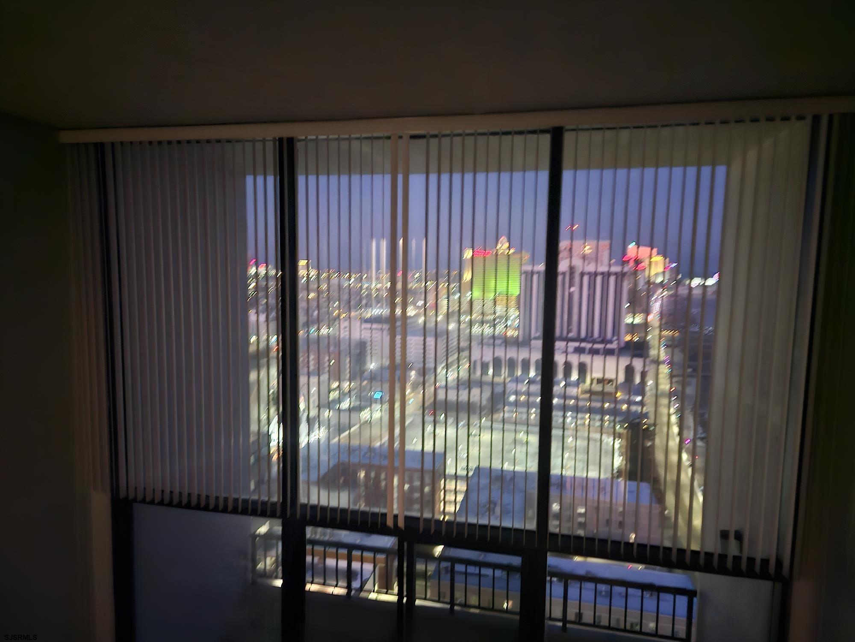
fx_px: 568
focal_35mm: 23
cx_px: 428
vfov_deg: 58.9
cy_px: 321
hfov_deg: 73.9
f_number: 1.8
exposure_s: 1/15
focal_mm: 5.4
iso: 1000
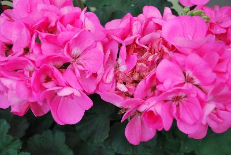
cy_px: 78
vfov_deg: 28.2
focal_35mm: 48
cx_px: 116
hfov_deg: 41.1
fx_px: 308
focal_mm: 32
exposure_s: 1/60
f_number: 5
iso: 200
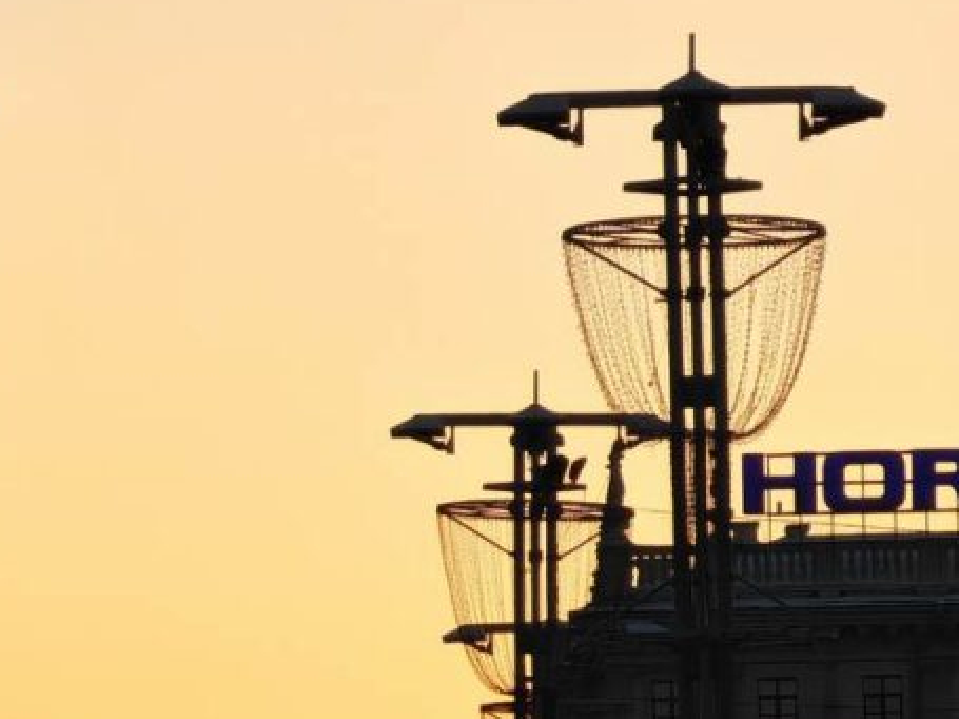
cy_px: 713
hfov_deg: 5.4
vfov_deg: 4.0
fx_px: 10220
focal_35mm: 369
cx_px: 118
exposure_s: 1/580
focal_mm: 8.67
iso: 64
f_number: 2.4
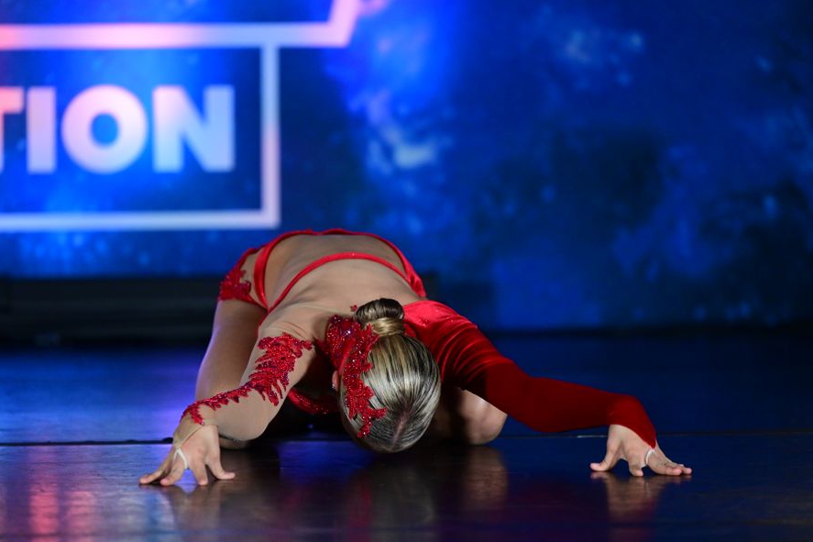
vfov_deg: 5.9
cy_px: 312
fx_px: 5215
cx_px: 387
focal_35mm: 231
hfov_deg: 8.9
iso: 3200
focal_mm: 200
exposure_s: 1/1000
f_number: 3.2
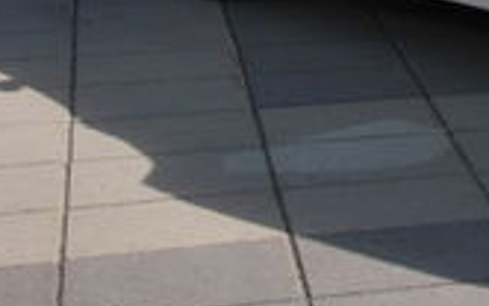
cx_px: 925
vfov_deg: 7.0
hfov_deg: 10.6
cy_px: -274
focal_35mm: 183
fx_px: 2440
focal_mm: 31
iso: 100
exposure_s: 1/250
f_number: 8
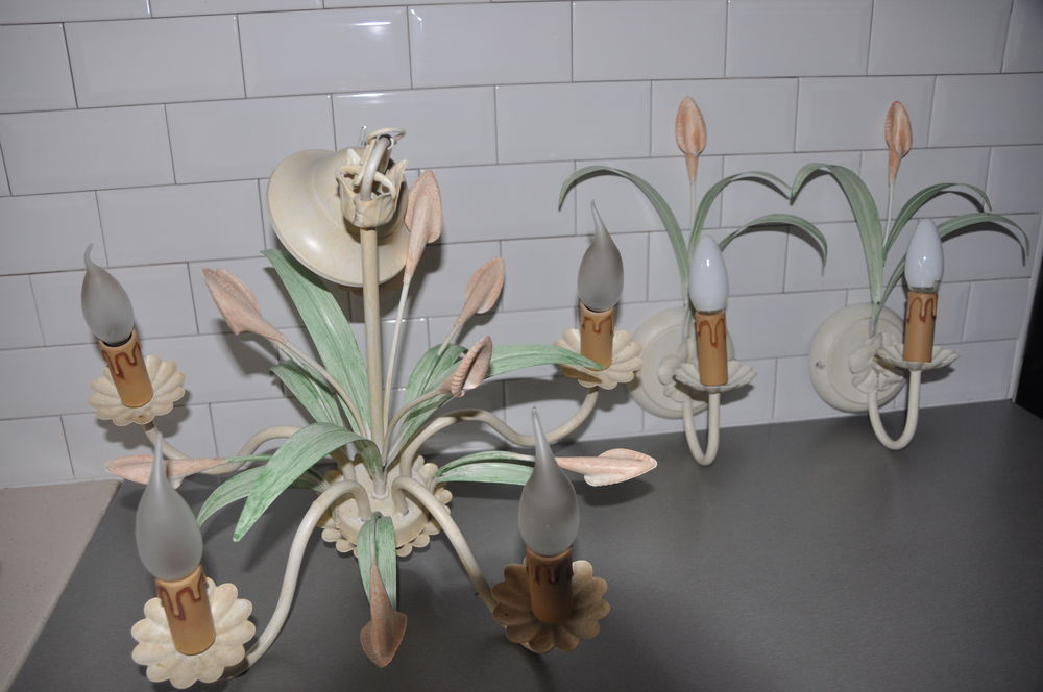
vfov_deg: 43.5
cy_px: 346
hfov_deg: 62.0
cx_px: 522
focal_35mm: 30
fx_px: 868
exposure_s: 1/60
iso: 500
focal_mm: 20
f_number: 3.5
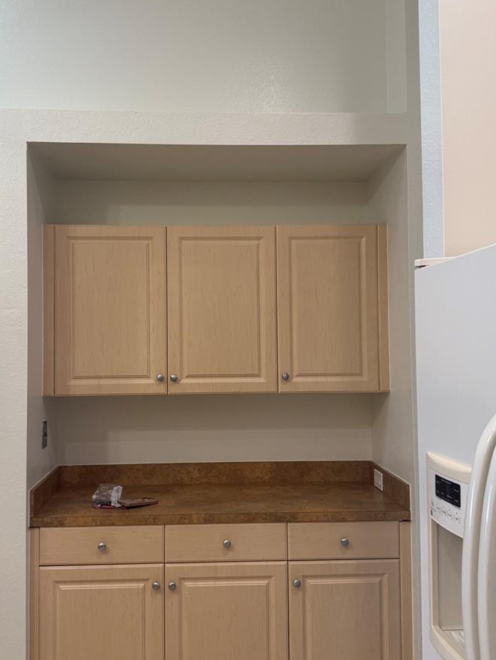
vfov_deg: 55.3
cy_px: 325
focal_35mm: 33
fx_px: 630
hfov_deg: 42.9
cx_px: 217
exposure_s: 1/120
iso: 200
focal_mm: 6.76
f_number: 1.78
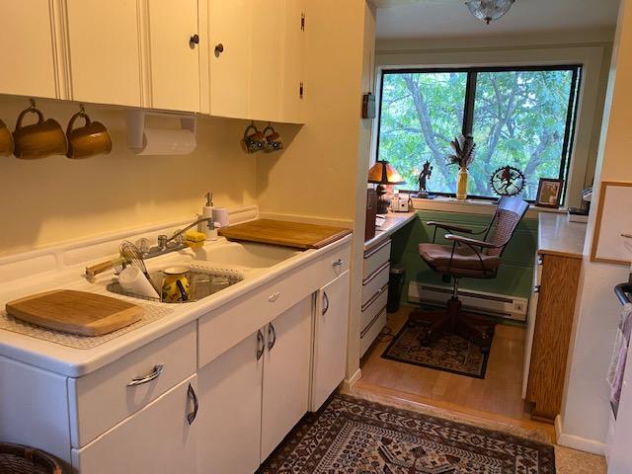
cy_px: 237
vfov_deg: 53.1
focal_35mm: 26
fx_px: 475
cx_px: 316
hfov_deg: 67.3
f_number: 1.8
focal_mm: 4.25
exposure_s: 1/60
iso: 200
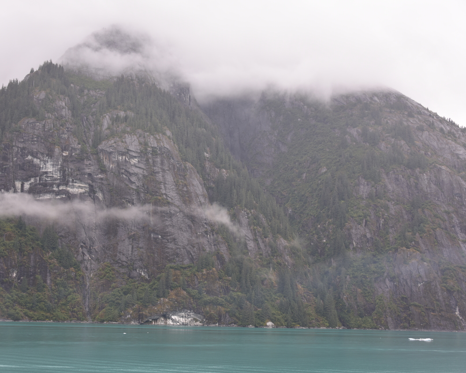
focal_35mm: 50
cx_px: 212
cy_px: 187
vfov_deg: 30.3
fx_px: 690
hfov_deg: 37.3
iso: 125
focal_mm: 44
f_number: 4.2
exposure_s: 1/100
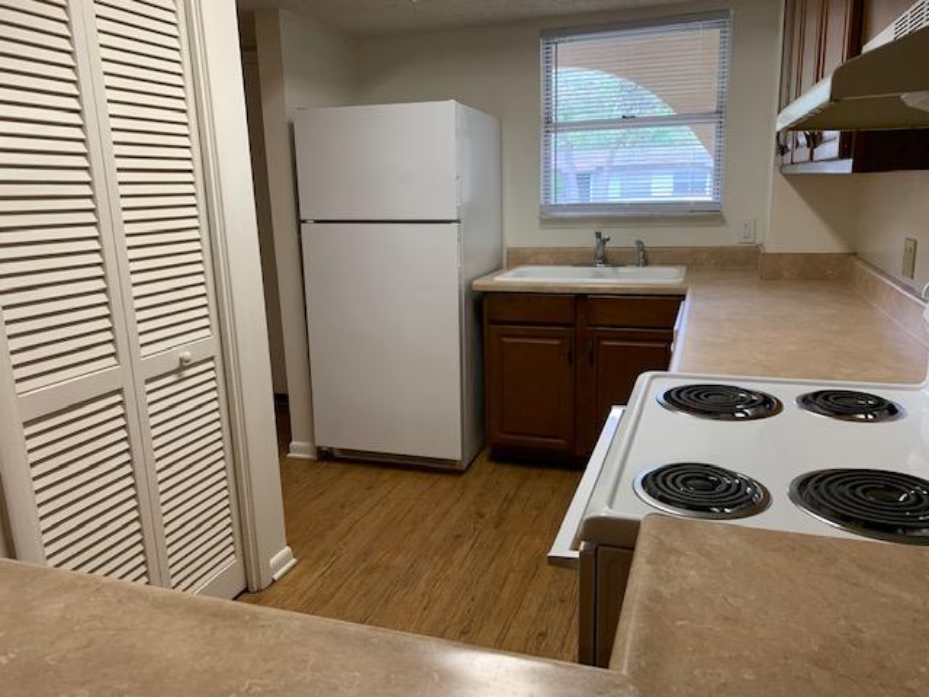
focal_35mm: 26
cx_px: 464
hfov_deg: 67.3
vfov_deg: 53.1
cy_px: 348
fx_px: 698
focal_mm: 4.25
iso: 125
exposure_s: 1/60
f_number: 1.8
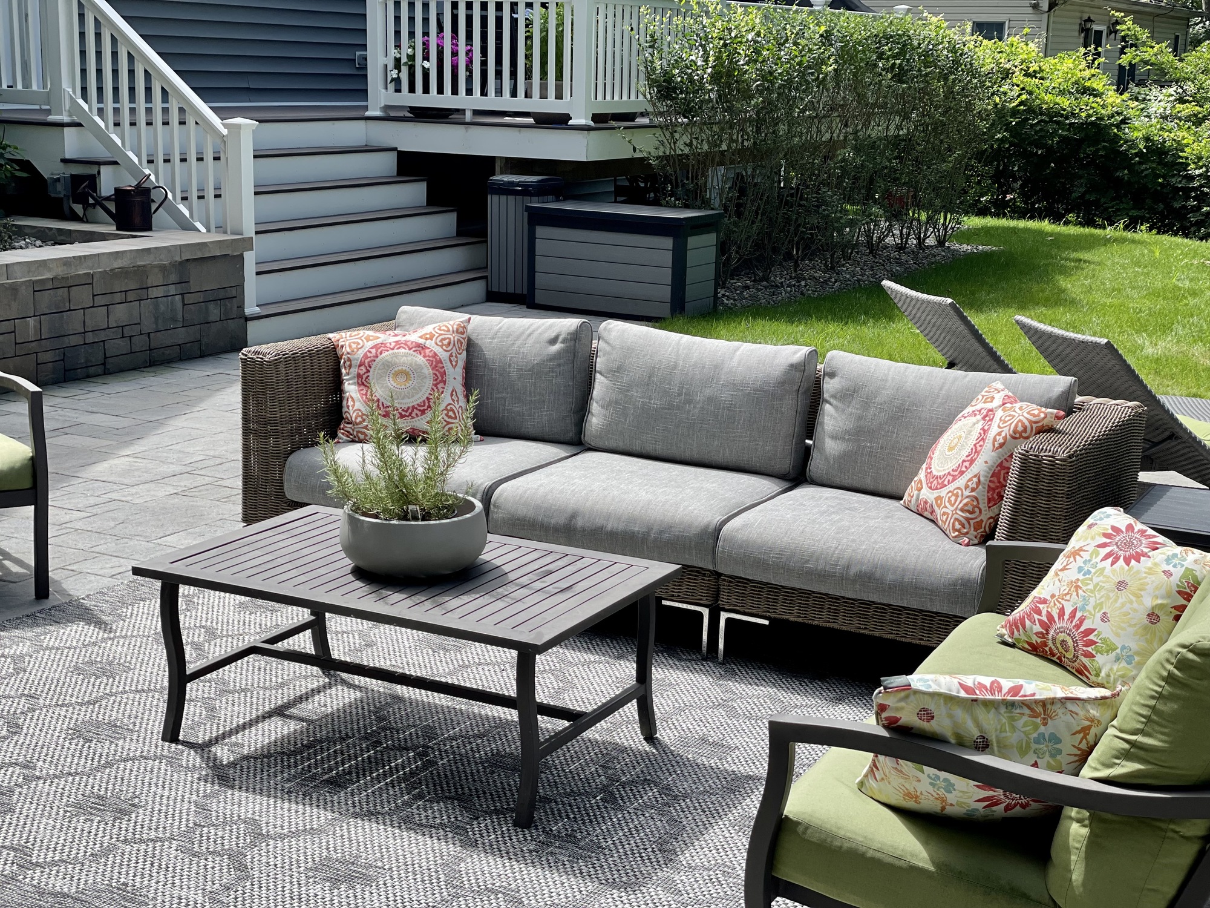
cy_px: 454
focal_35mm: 52
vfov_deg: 28.0
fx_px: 1818
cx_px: 605
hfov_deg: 36.8
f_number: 2
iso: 25
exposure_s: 1/705
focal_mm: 6
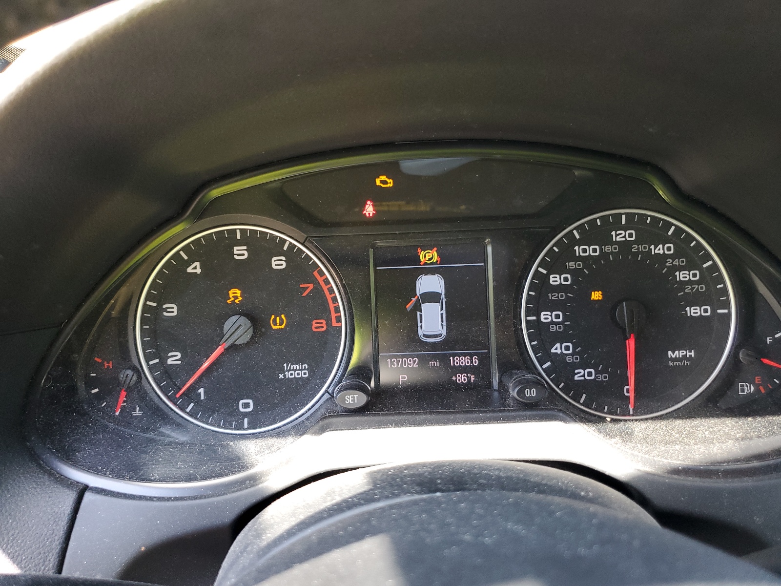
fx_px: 587
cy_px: 293
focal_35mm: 26
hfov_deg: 67.3
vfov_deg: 53.1
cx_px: 390
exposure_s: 1/120
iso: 93
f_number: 1.5
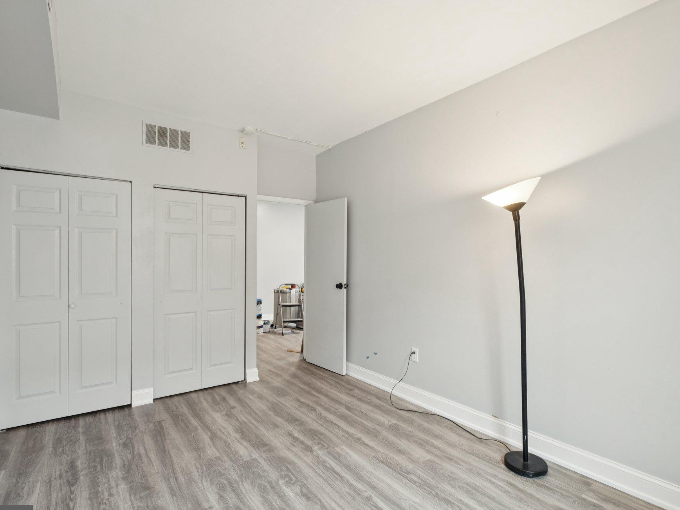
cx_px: 347
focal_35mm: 17
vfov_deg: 74.7
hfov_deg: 91.0
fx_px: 334
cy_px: 267
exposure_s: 1/3.33
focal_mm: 10
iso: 250
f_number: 8
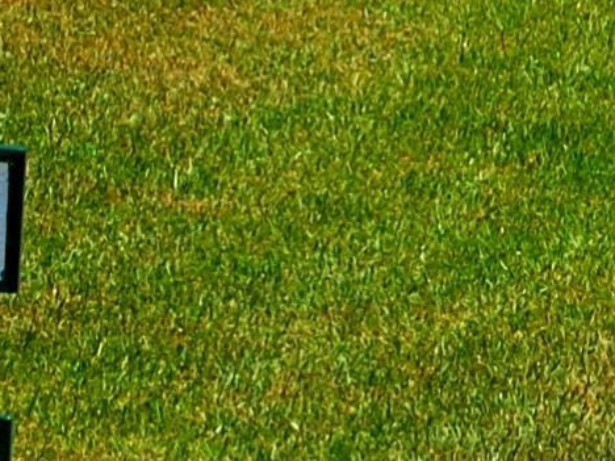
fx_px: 9027
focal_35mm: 508
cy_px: -517
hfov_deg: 3.8
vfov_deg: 2.9
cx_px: 1538
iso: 200
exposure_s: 1/320
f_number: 9
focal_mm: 55
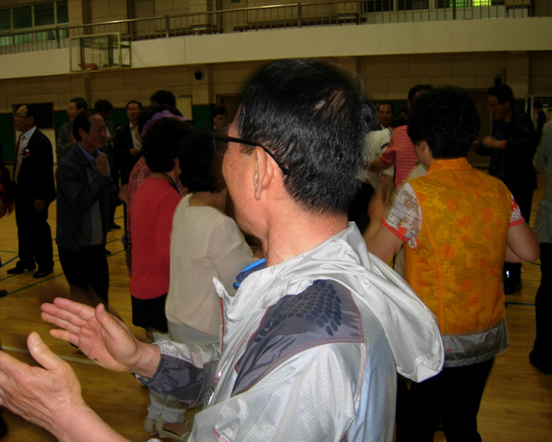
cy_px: 221
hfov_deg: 47.9
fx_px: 621
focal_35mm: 38
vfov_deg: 39.2
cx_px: 282
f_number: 2.7
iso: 50
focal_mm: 7.5
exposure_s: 1/32
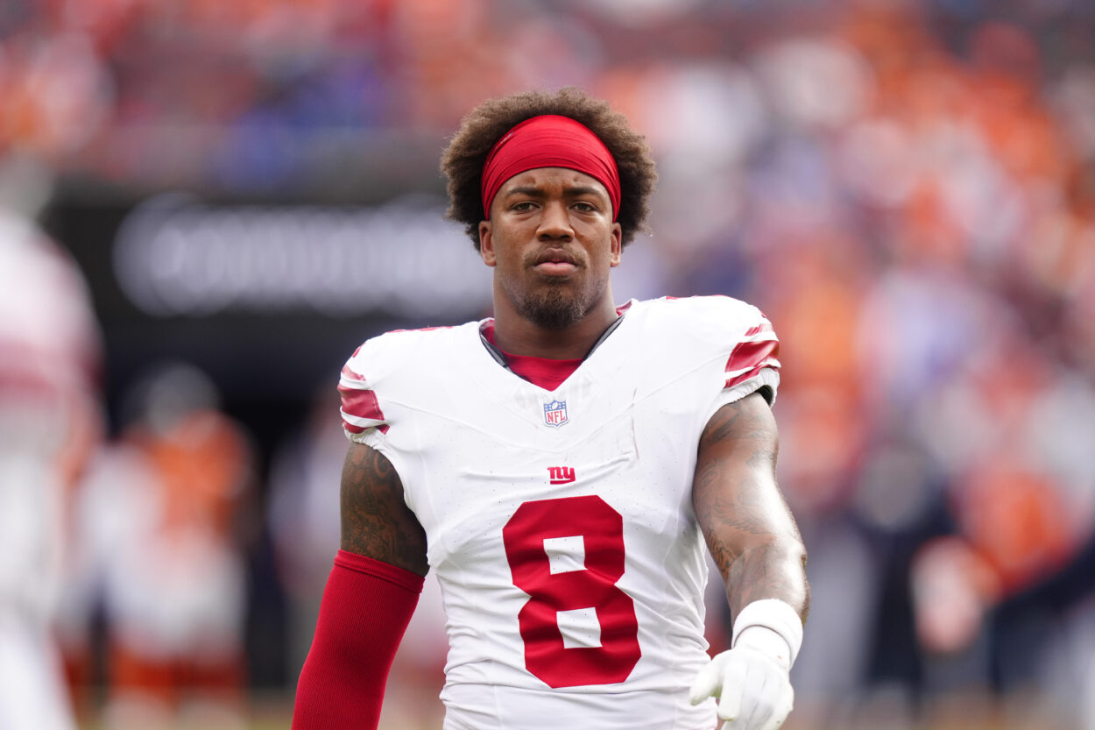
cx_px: 548
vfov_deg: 2.5
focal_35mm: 560
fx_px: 17030
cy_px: 365
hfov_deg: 3.7
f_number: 4
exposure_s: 1/4000
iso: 1600
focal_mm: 560
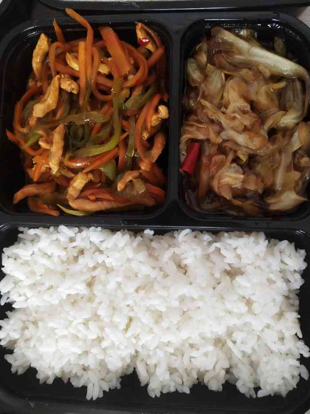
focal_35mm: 30
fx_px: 358
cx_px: 155
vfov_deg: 60.0
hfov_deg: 46.8
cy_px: 207
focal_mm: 3.95
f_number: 1.8
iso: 483
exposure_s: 1/50
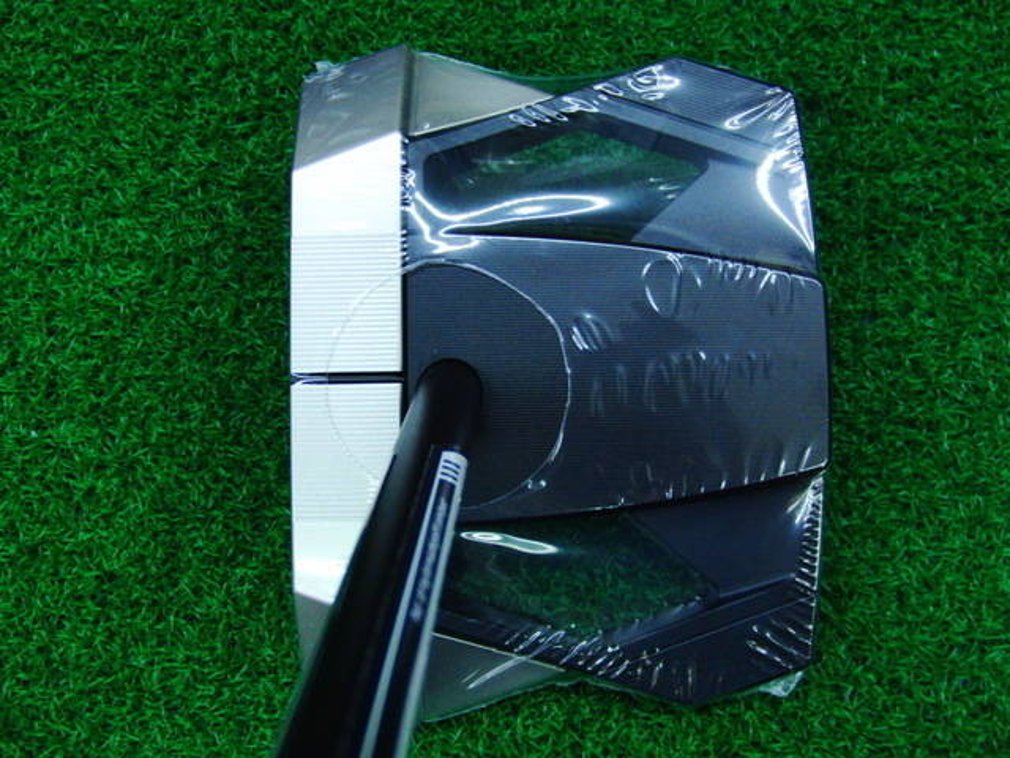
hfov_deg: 50.1
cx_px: 505
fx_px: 1080
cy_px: 379
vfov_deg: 38.7
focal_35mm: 37
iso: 400
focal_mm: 6.42
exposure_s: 1/80
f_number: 3.6
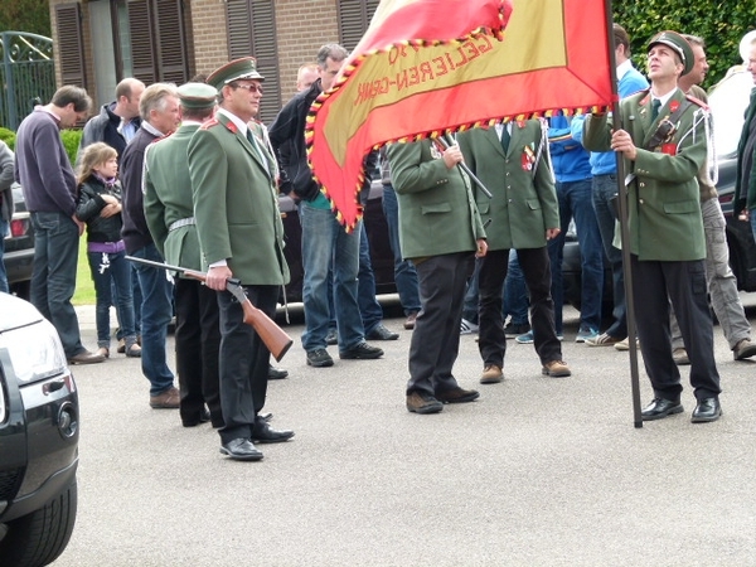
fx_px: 2839
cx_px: 378
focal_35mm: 130
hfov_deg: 15.2
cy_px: 284
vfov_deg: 11.4
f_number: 4
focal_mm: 23.4
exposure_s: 1/125
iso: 100
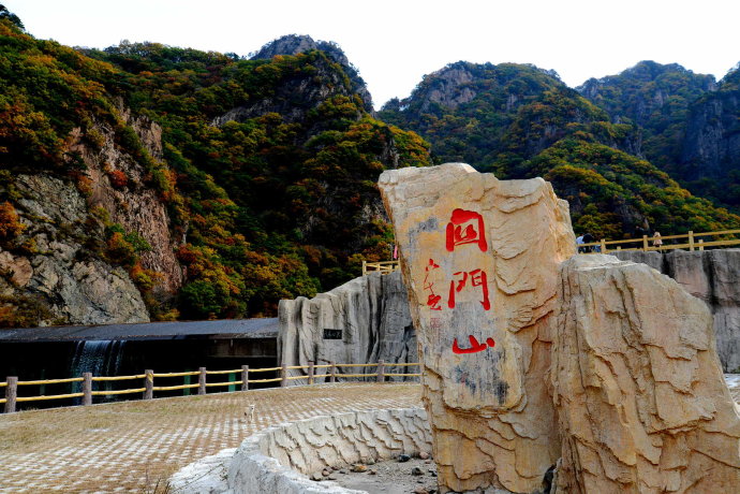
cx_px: 370
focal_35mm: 32
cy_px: 247
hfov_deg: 58.7
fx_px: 658
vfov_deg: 41.1
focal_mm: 32
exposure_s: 1/125
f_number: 8
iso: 100
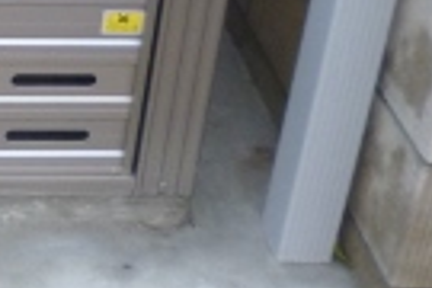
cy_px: -179
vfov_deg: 11.0
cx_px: -182
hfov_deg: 16.1
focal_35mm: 118
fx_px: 1416
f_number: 2.5
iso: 100
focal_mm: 4.3
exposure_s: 1/320
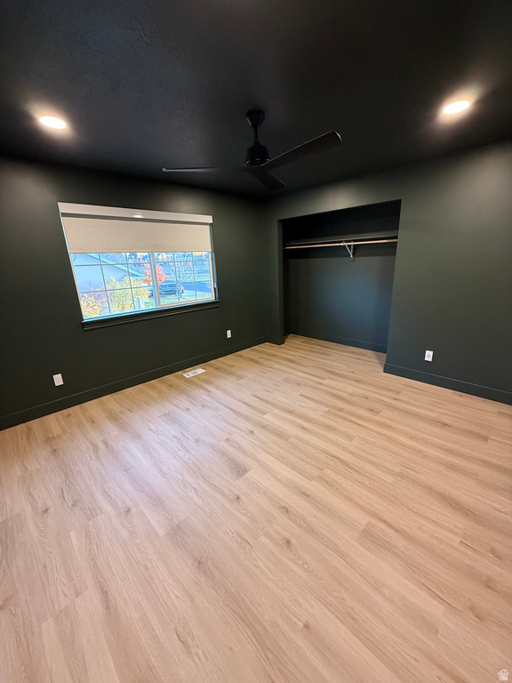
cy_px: 342
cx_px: 256
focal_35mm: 14
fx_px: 276
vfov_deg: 102.1
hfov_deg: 85.7
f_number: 2.2
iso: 400
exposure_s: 1/60
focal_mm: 2.22
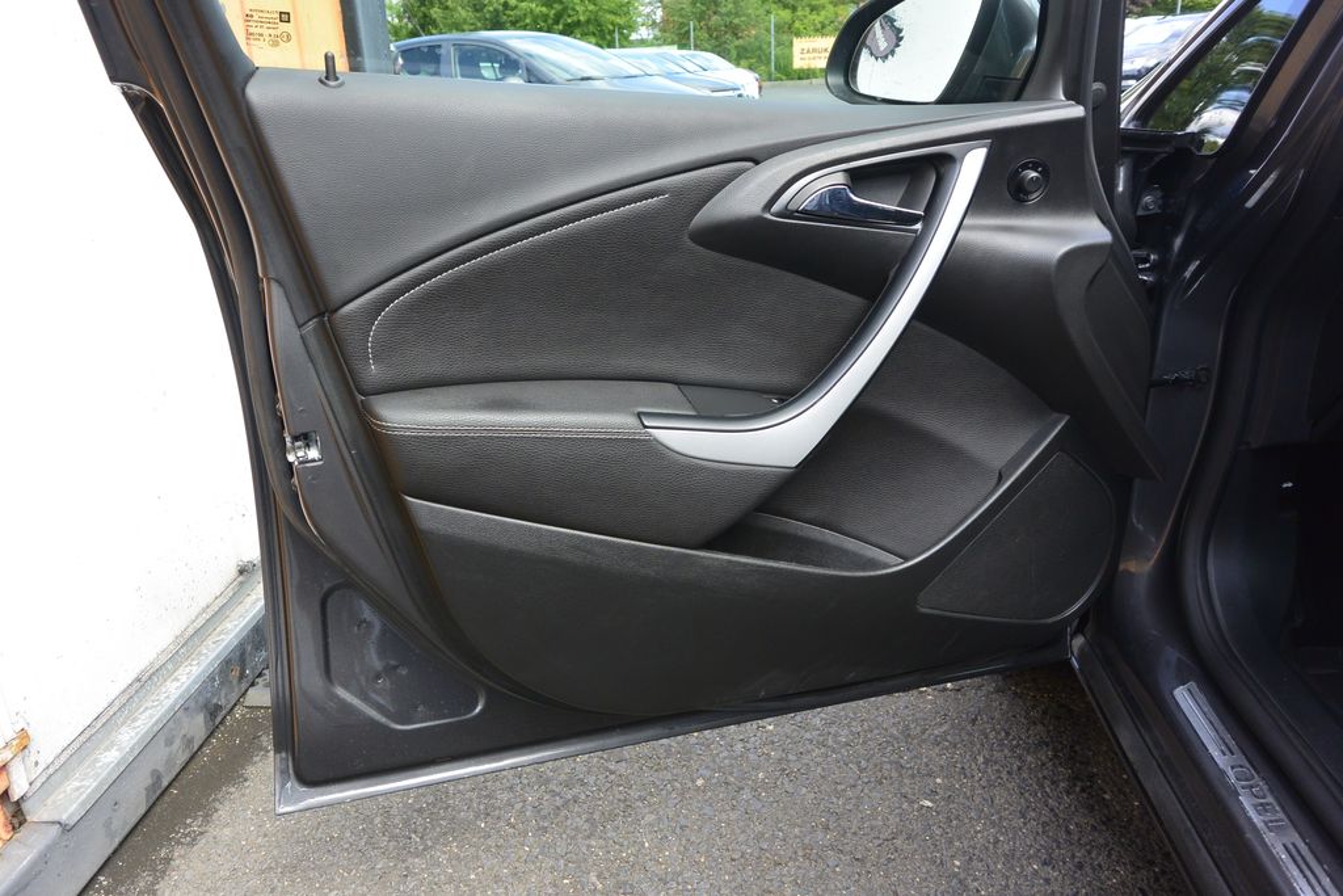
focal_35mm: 27
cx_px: 672
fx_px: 1007
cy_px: 448
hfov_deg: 67.4
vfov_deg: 47.9
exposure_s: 1/250
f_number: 4
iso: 160
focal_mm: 10
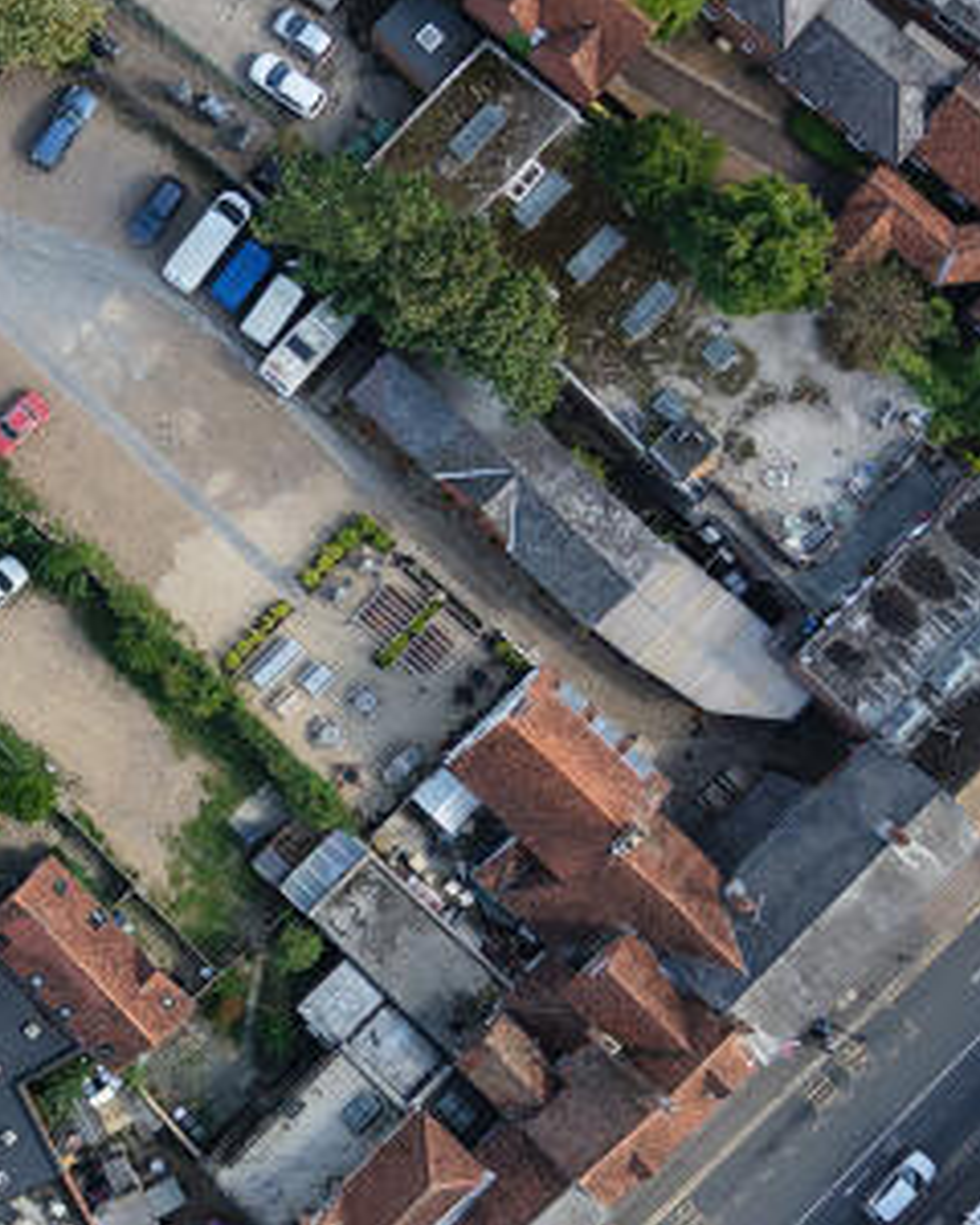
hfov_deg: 18.8
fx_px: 2900
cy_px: 674
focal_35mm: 80
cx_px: 82
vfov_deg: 23.8
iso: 100
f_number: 1.8
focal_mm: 8.67
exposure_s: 1/725
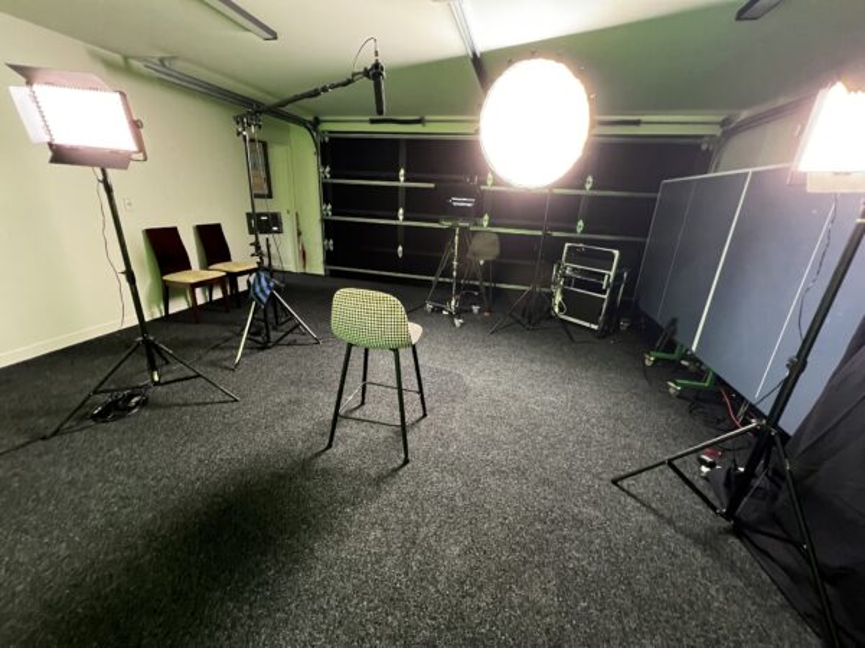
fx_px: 325
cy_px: 324
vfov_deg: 89.9
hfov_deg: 106.2
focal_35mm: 13
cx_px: 432
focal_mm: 1.57
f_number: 1.8
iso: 800
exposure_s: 1/50
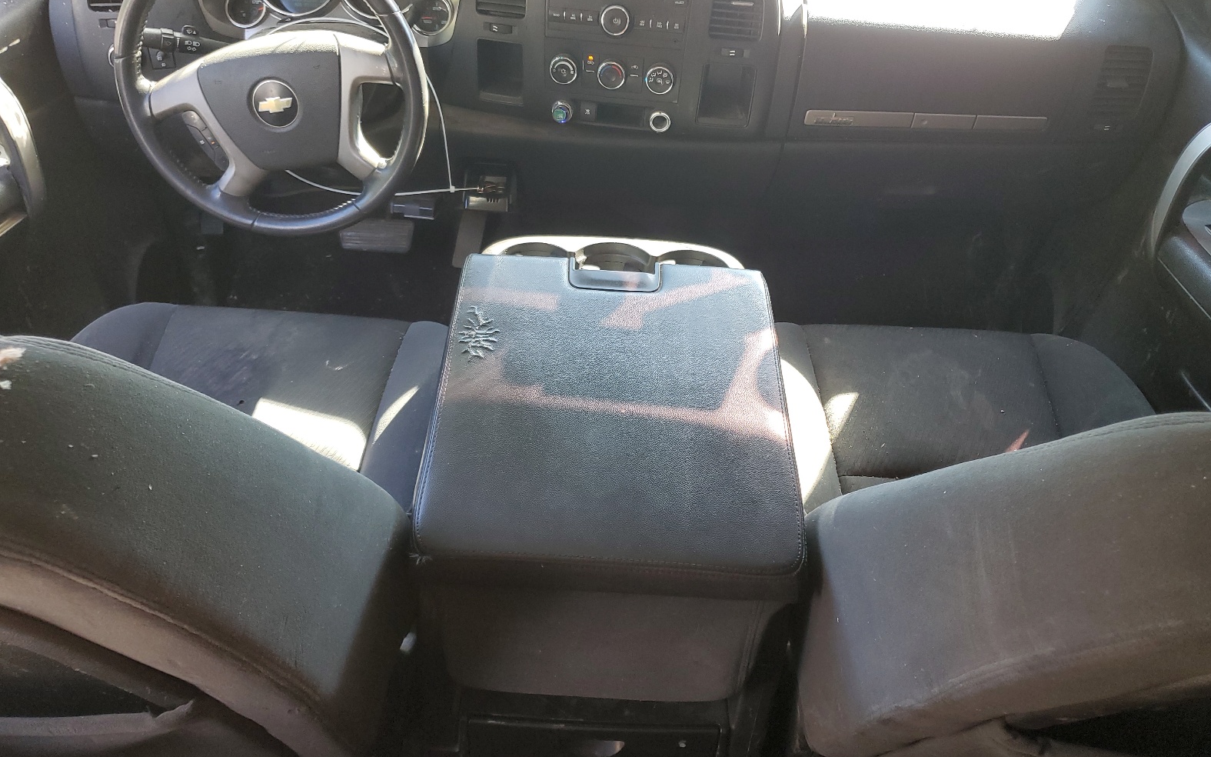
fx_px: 924
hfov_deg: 66.5
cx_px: 603
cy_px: 348
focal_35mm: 28
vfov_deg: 44.5
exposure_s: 1/120
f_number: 1.5
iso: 75
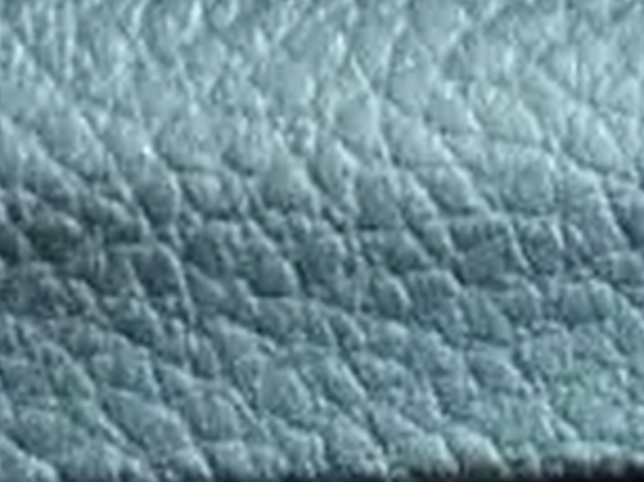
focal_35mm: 376
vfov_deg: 3.9
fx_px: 6989
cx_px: -198
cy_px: 912
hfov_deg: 5.2
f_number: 5.6
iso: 3200
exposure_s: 1/8
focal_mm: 42
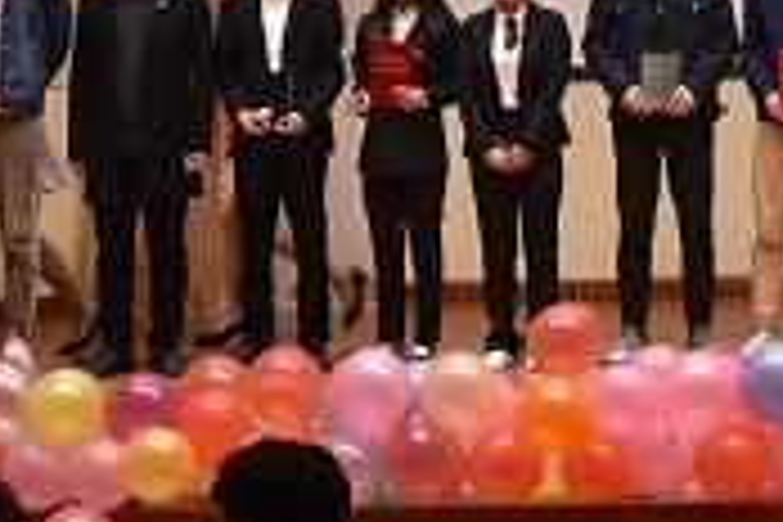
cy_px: -94
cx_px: 747
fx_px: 2582
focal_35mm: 119
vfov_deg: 11.3
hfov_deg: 16.9
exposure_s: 1/100
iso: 1000
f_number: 4
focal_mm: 23
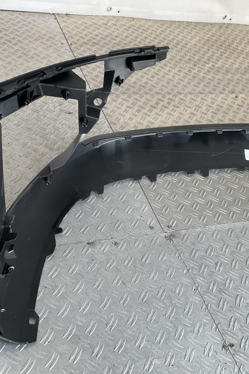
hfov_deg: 32.6
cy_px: 184
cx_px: 103
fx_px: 425
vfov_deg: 47.4
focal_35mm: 41
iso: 100
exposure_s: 1/60
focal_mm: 3
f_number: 1.8
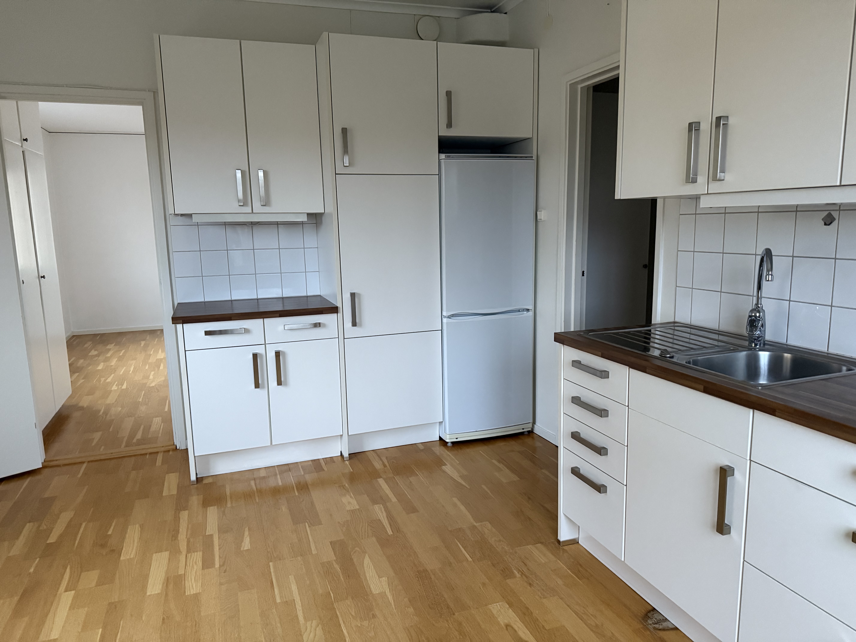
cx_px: 428
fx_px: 593
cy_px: 321
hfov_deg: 71.6
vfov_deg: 56.8
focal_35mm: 24
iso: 800
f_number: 1.78
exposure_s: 1/60
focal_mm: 6.76
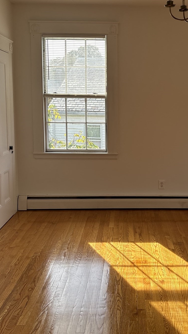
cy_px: 154
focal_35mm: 43
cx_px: 136
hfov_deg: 27.4
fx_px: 381
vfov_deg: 47.3
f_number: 1.6
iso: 50
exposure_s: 1/522
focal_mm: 5.96
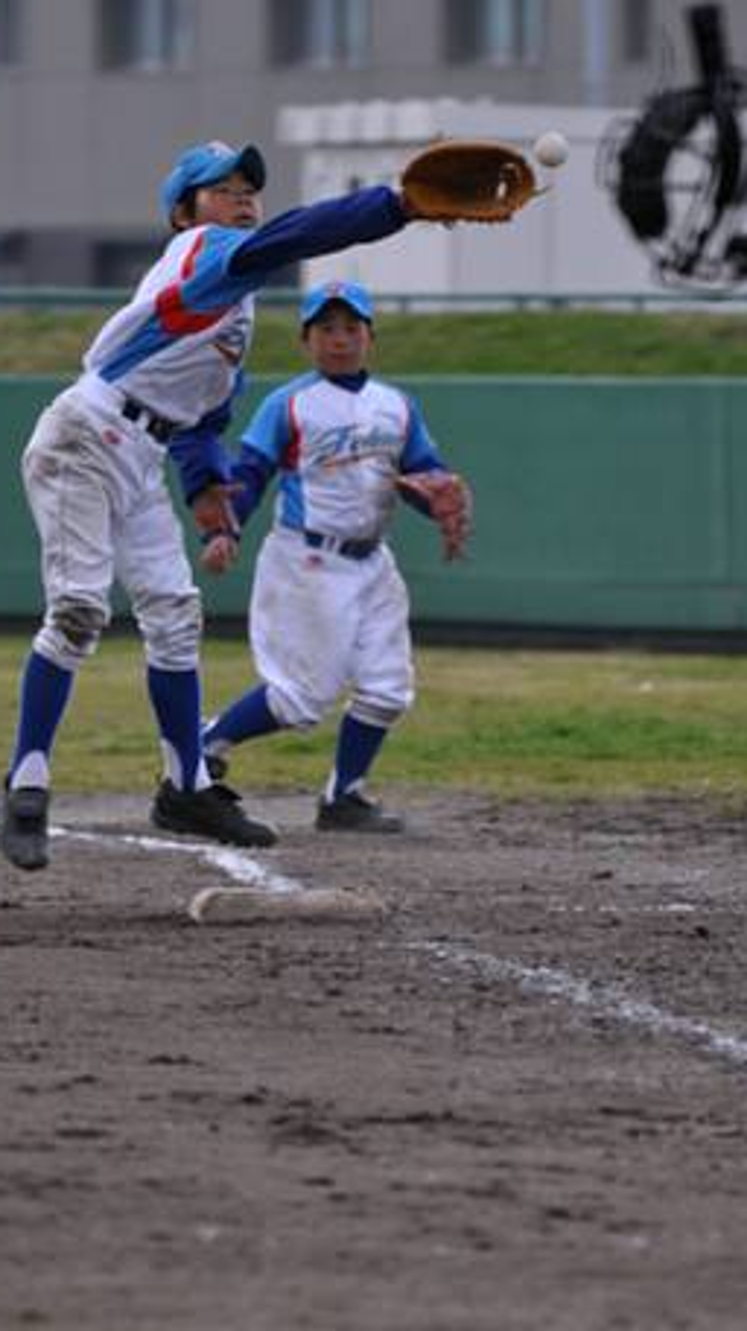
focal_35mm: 661
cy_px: 490
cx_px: 162
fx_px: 23311
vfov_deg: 3.3
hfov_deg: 1.8
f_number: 5.6
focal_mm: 300
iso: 400
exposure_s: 1/1000
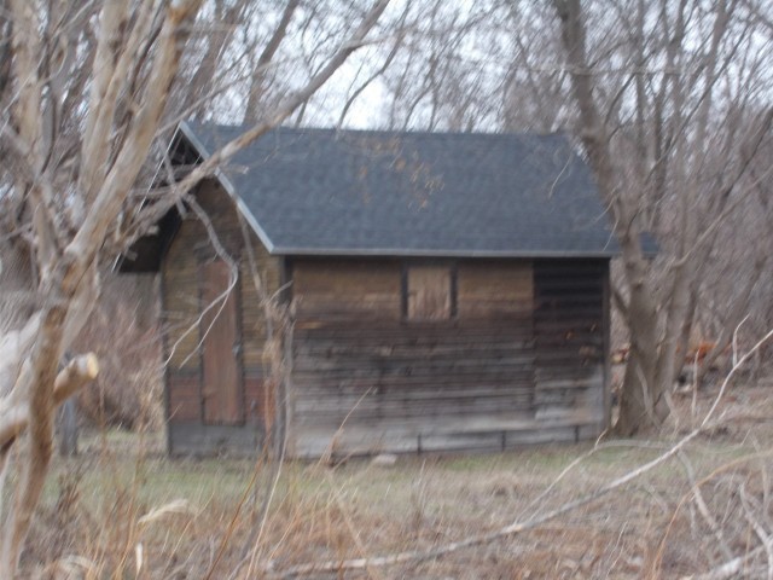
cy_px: 290
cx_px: 386
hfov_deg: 22.8
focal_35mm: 86
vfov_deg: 17.2
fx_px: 1920
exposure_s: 1/60
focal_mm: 15.4
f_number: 6.3
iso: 200
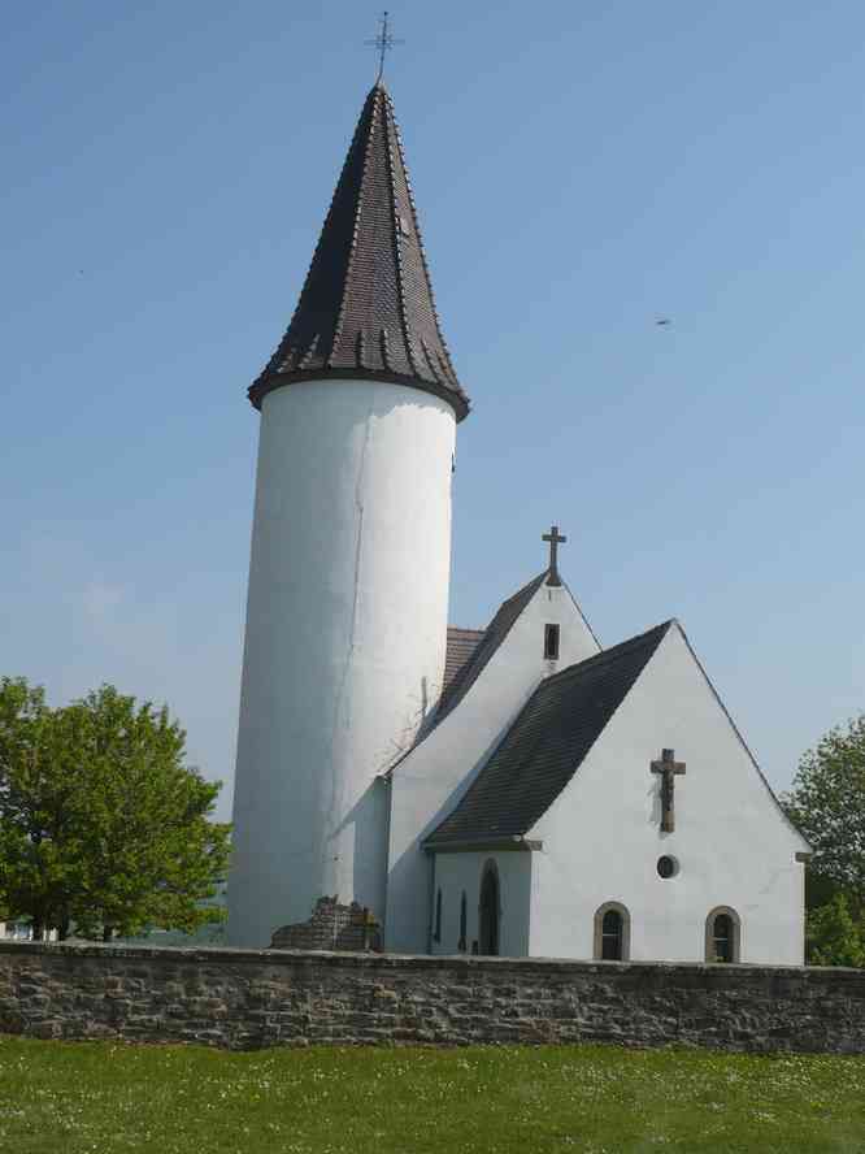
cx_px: 432
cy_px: 577
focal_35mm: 42
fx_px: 1399
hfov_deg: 34.3
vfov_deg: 44.8
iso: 100
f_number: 8
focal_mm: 5.8
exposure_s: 1/320
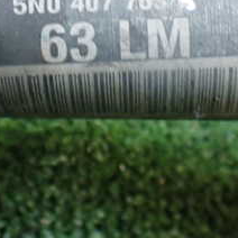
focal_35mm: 75
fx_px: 583
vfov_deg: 22.7
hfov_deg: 23.1
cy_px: 42
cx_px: 126
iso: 1000
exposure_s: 1/30
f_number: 2.3
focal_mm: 5.4
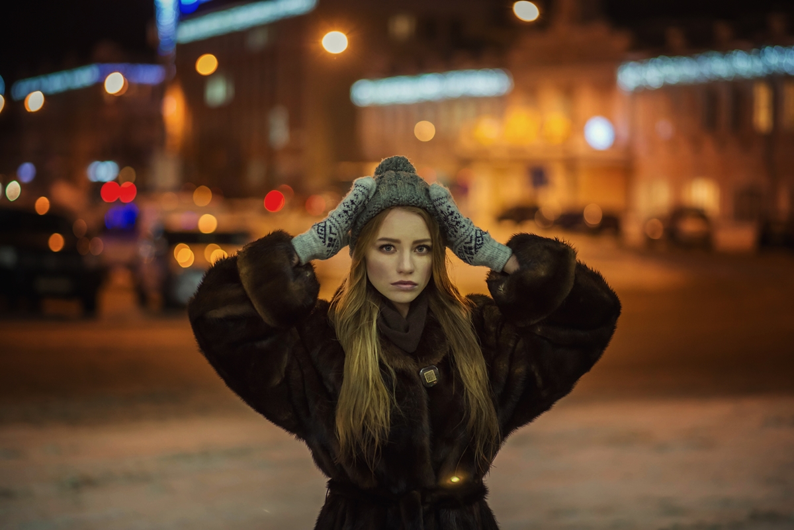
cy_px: 265
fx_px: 1875
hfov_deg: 23.9
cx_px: 397
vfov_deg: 16.1
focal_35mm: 85
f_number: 2
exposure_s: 1/100
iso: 1600
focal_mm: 85
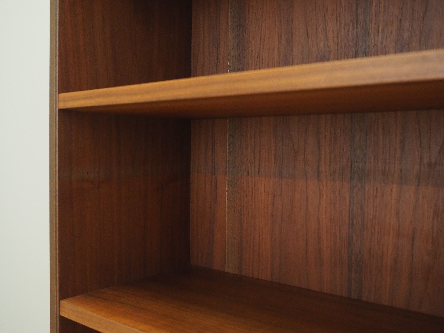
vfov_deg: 41.8
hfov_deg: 54.0
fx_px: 436
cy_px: 166
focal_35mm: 34
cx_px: 222
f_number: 2.5
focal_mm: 17
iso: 2500
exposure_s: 1/160
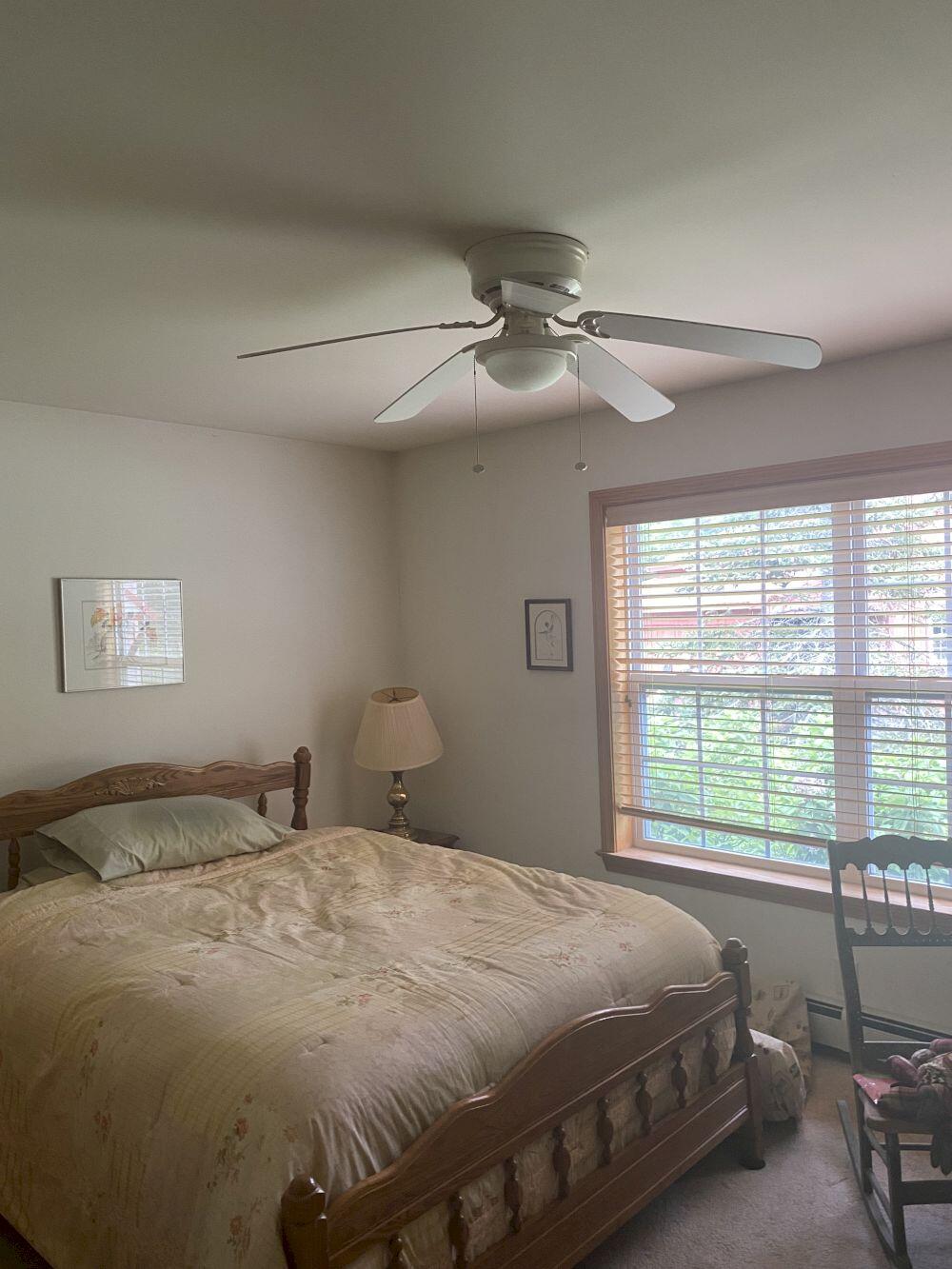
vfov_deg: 67.3
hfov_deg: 53.1
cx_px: 476
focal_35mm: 26
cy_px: 634
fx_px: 953
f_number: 1.8
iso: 125
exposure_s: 1/60
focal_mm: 4.25
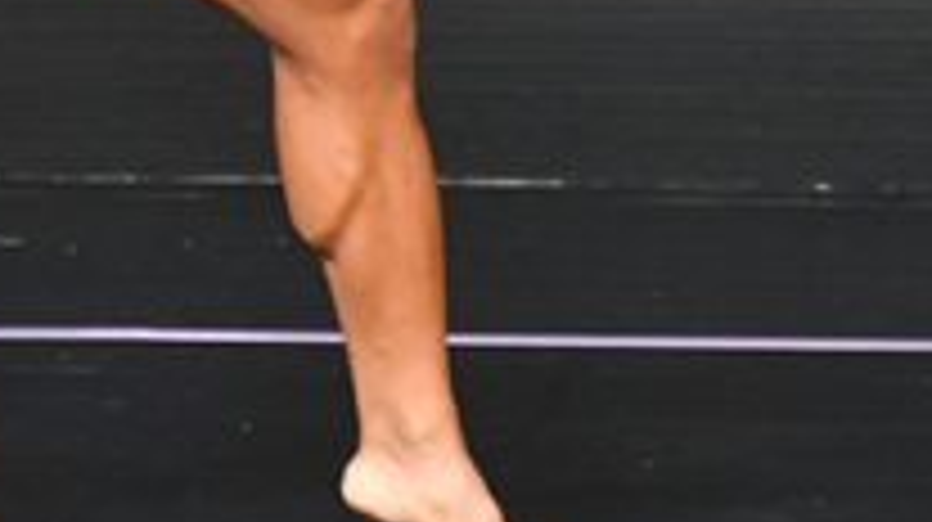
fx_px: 36320
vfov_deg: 0.8
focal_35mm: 1471
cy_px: -342
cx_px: 380
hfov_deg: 1.5
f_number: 5.6
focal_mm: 250
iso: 4000
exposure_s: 1/400
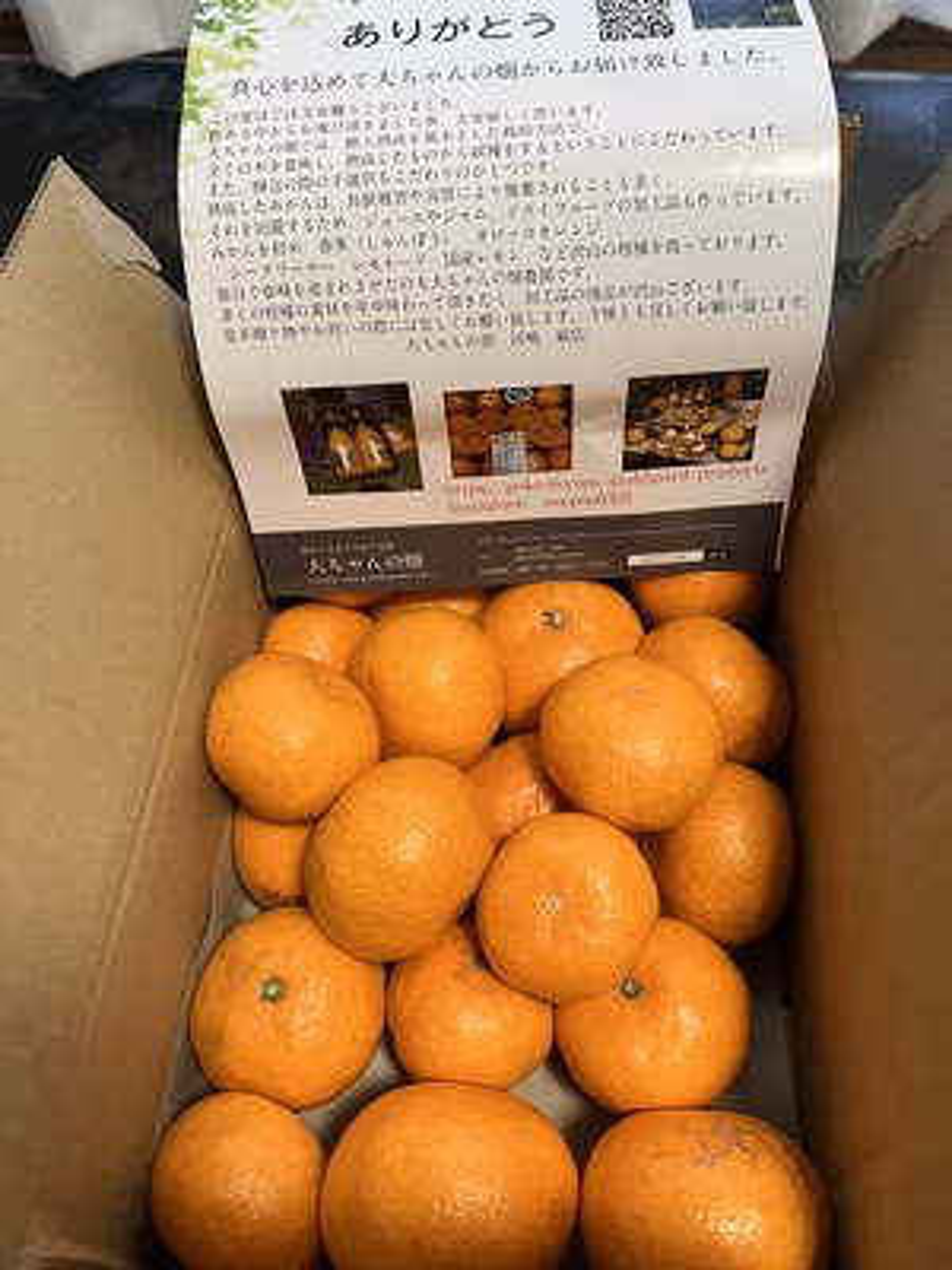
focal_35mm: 28
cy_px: 635
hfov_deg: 49.7
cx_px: 476
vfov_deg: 63.4
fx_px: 1027
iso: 125
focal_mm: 3.99
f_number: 1.8
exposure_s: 1/57
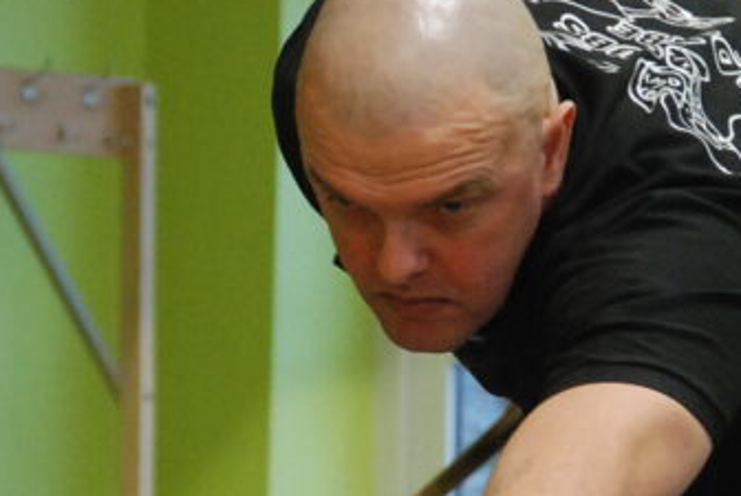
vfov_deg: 3.8
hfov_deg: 5.6
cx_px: 472
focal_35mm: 366
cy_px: 301
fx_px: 7543
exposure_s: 1/40
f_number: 5.6
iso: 1600
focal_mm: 80
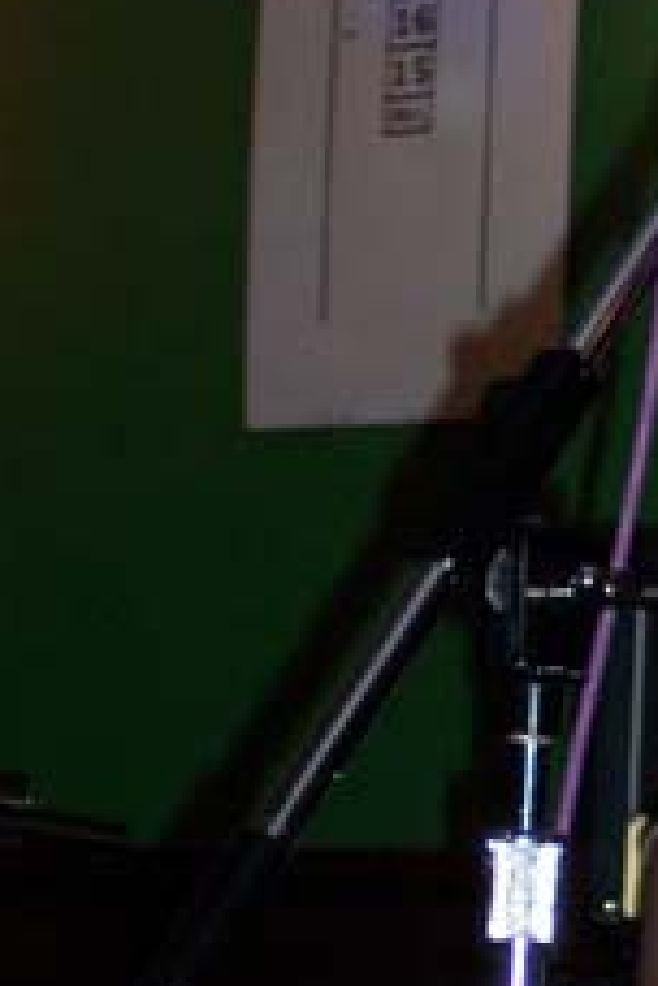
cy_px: 346
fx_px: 7402
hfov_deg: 5.1
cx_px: 766
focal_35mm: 270
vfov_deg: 7.6
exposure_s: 1/90
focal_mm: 24
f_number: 4.8
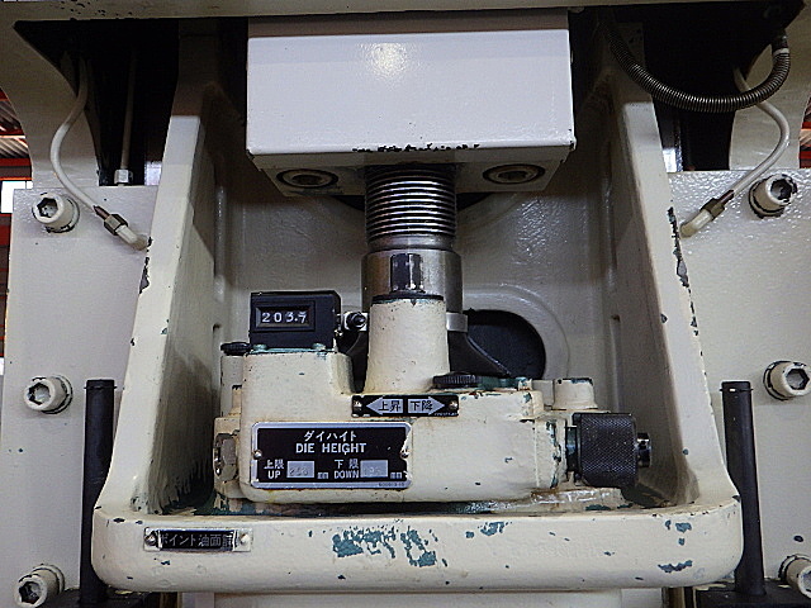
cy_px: 304
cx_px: 406
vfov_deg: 49.7
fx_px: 656
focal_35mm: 28
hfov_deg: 63.4
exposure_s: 1/45
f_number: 3.5
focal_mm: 5
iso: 250
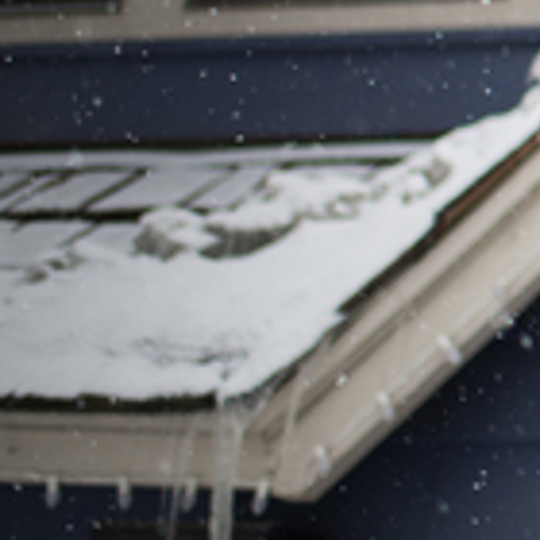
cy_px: -156
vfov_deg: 10.7
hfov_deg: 9.4
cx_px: 1423
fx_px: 2824
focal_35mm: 160
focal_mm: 35
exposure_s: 1/3200
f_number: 1.6
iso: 160
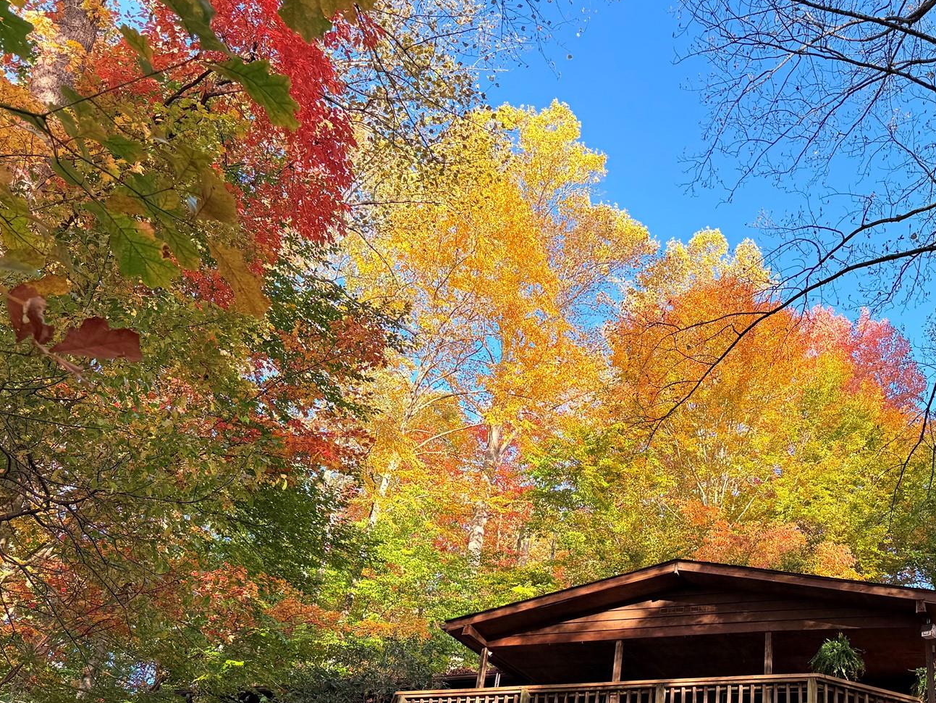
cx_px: 637
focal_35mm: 38
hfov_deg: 48.0
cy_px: 525
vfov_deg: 36.9
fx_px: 1028
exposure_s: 1/484
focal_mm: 6.76
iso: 80
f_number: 1.78
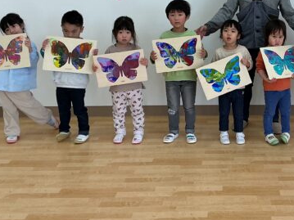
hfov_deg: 30.3
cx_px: 244
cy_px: 41
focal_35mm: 62
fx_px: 526
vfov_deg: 23.3
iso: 25
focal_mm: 3
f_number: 1.8
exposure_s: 1/120
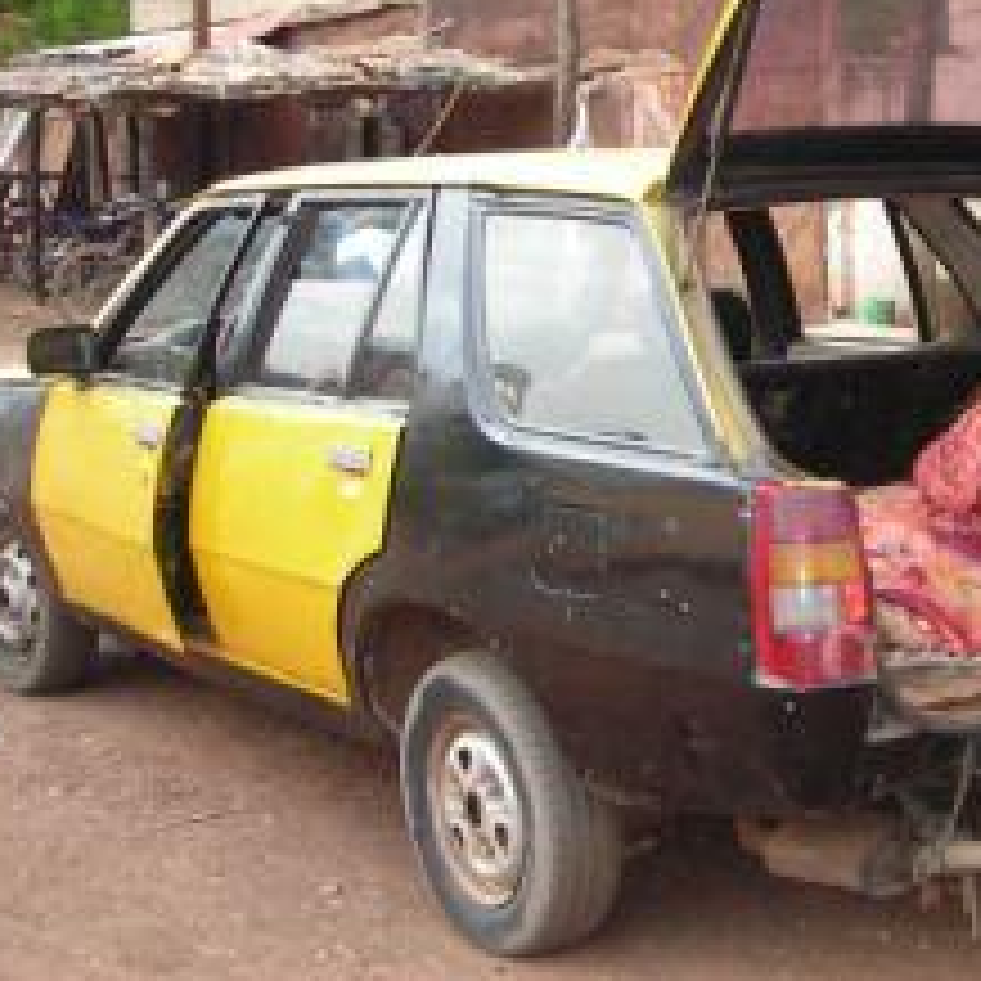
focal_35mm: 69
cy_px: 230
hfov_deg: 24.0
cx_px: 950
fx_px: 2212
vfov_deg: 24.7
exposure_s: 1/66.7
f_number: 3.2
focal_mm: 6.3
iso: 70
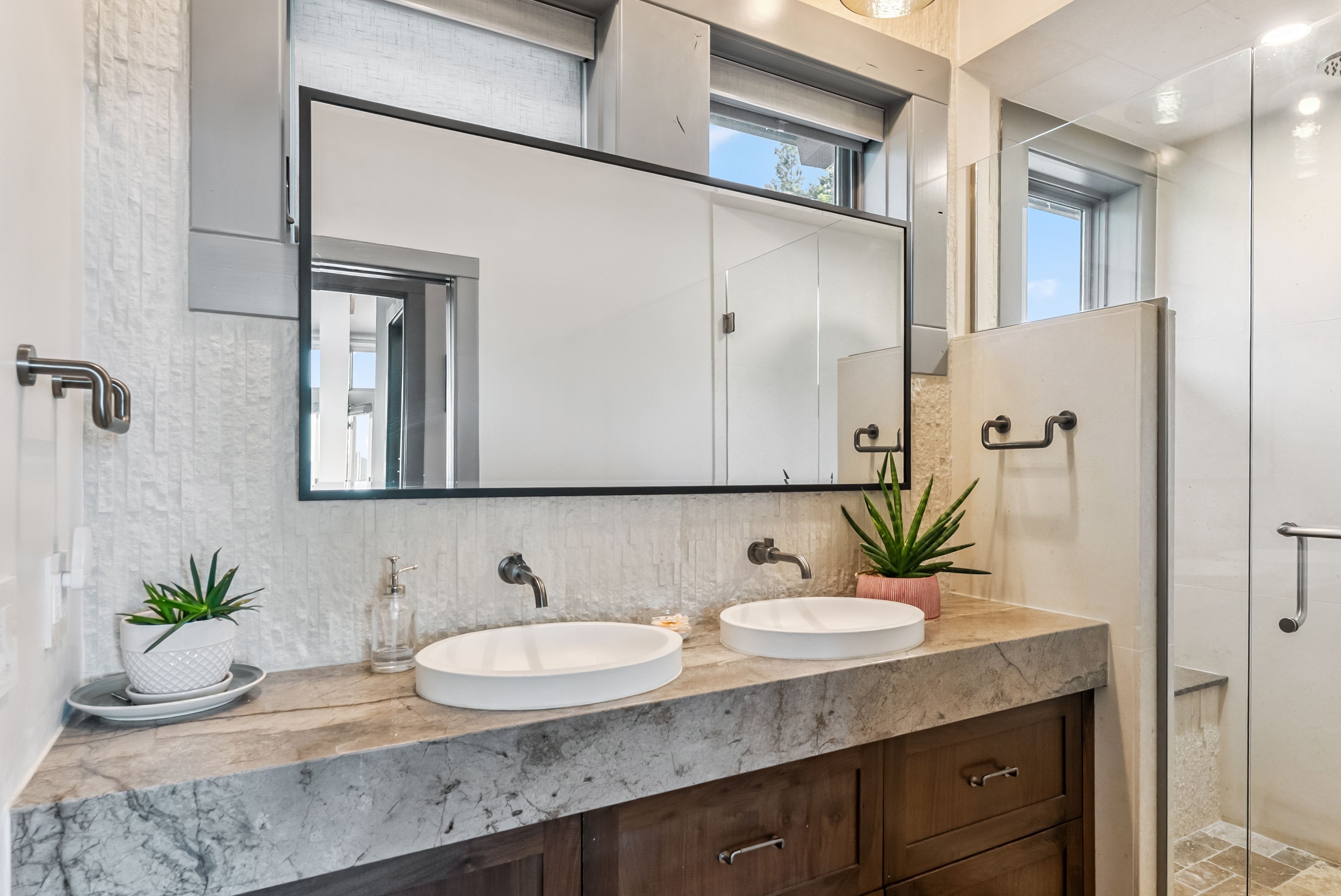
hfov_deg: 83.1
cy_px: 494
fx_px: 754
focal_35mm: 20
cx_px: 732
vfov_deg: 61.3
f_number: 7.1
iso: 800
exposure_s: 1/25
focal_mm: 18.2
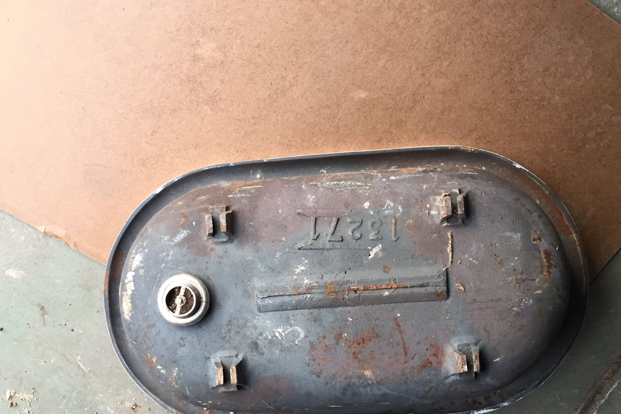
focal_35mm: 34
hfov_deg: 55.8
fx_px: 586
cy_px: 251
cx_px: 309
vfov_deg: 38.7
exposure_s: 1/33
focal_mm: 4.15
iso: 64
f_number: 2.2
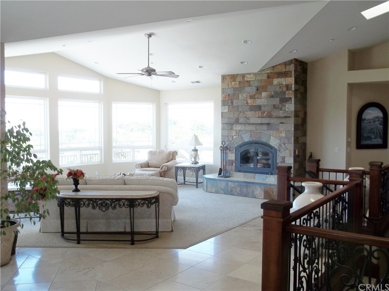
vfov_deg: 42.9
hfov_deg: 55.4
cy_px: 146
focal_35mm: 33
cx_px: 194
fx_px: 371
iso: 64
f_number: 3.3
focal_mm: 5.9
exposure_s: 1/80
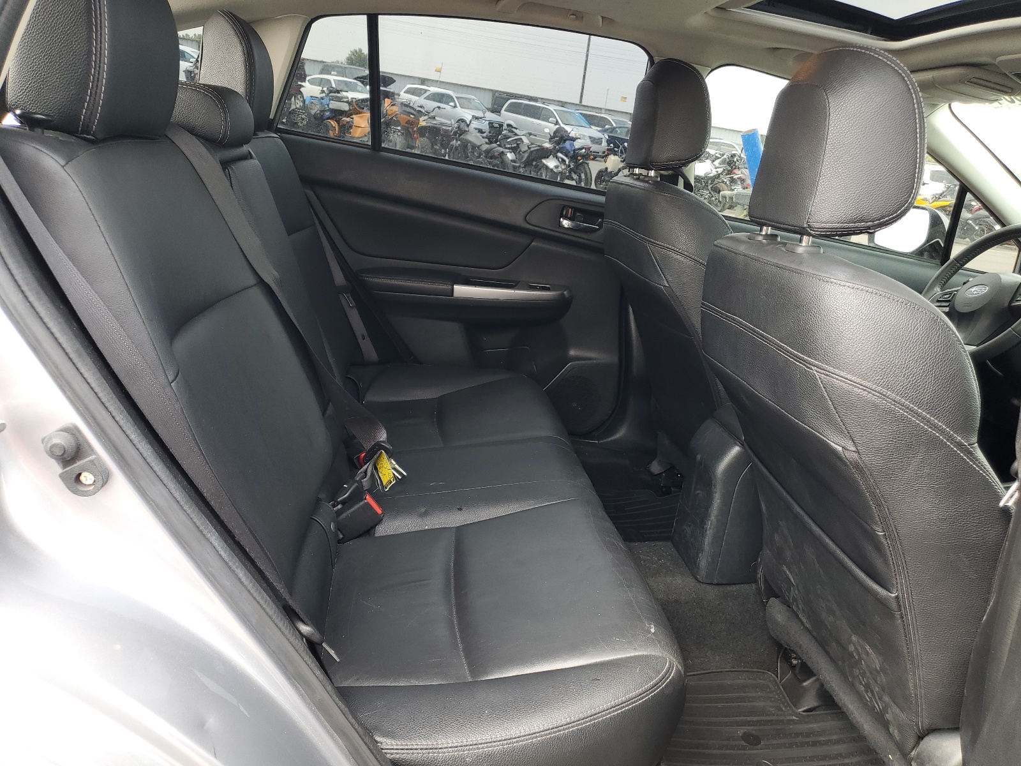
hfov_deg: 67.3
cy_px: 383
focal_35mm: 26
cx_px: 510
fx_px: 767
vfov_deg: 53.1
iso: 50
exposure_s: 1/169
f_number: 1.5
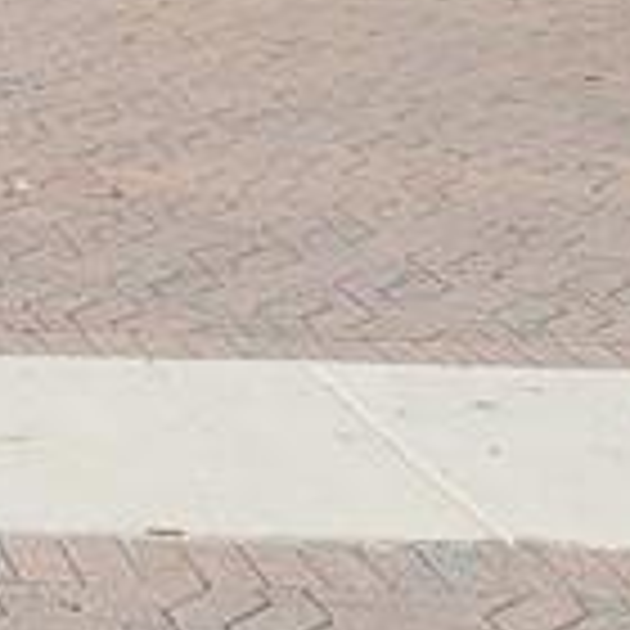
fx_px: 3336
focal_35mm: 162
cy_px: -864
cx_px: -747
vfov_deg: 9.6
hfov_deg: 9.8
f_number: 1.8
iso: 20
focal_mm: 7
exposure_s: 1/1640
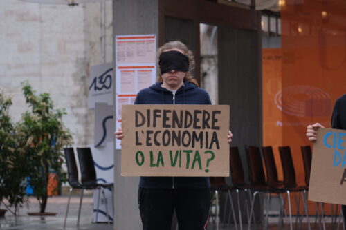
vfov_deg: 8.0
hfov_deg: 12.0
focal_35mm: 171
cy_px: 115
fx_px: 1643
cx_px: 173
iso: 320
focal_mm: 113.8
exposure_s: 1/150
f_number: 5.6
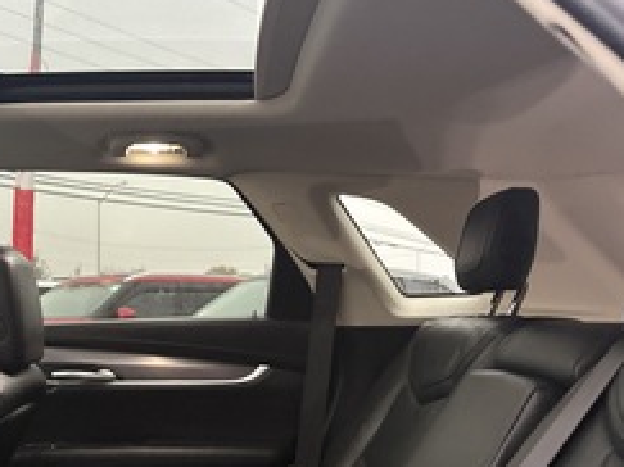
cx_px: 105
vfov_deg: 31.9
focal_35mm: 45
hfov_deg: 40.0
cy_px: 307
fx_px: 811
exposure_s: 1/40
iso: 640
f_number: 1.6
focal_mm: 5.96
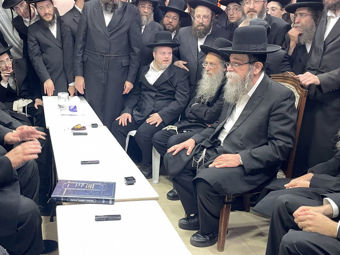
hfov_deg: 48.5
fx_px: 373
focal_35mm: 38
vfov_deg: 37.7
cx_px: 128
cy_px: 135
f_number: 1.6
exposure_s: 1/50
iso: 160
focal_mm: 4.2
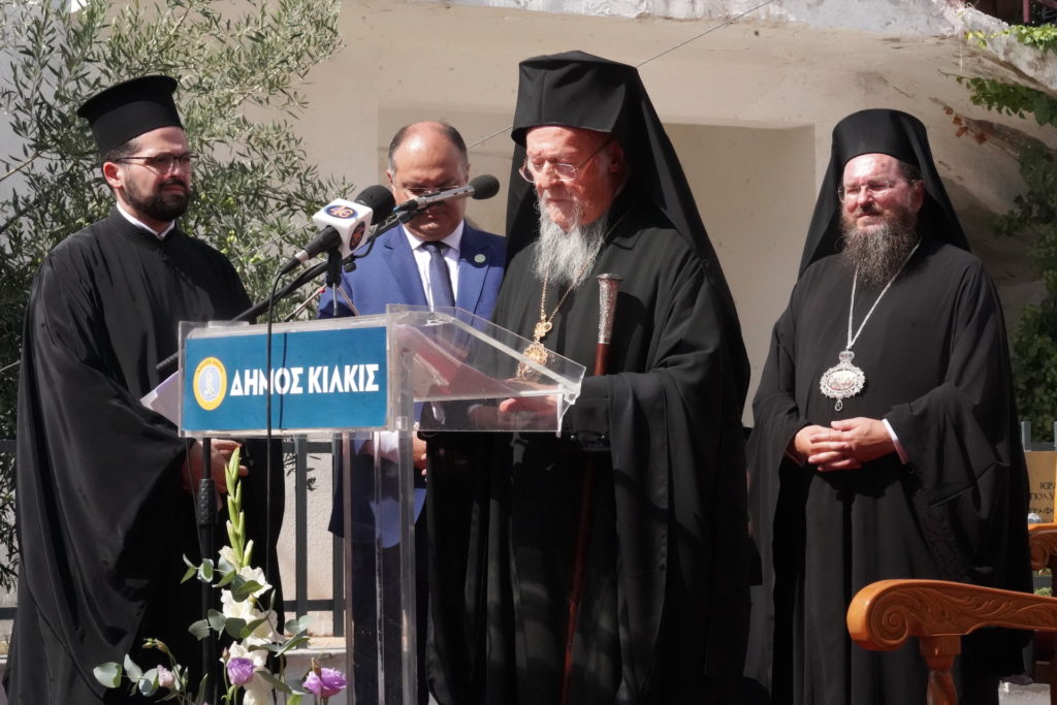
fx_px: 2584
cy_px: 352
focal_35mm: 88
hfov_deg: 23.1
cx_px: 528
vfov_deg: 15.5
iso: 16000
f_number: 22
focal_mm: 88
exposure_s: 1/4000
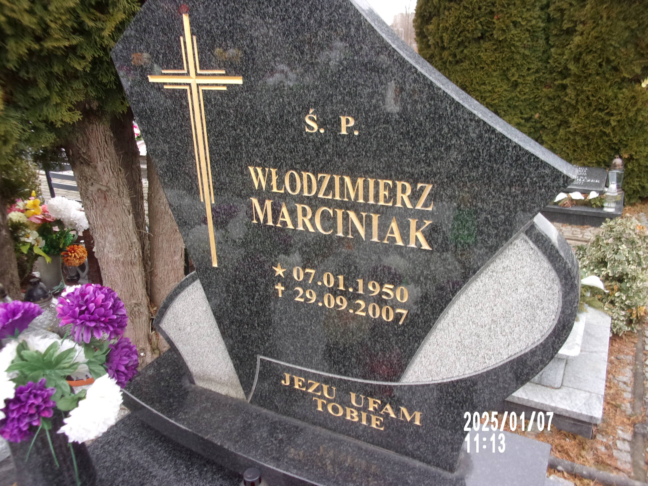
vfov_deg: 49.7
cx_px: 324
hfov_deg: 63.4
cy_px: 243
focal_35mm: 28
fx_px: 524
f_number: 3.9
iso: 171
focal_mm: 5.1
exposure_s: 1/34
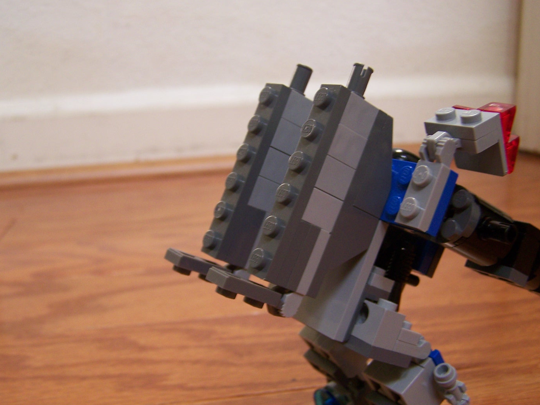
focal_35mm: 41
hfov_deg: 45.8
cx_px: 270
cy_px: 215
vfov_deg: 35.1
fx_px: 640
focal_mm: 6.3
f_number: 2.8
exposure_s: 1/20
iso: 160
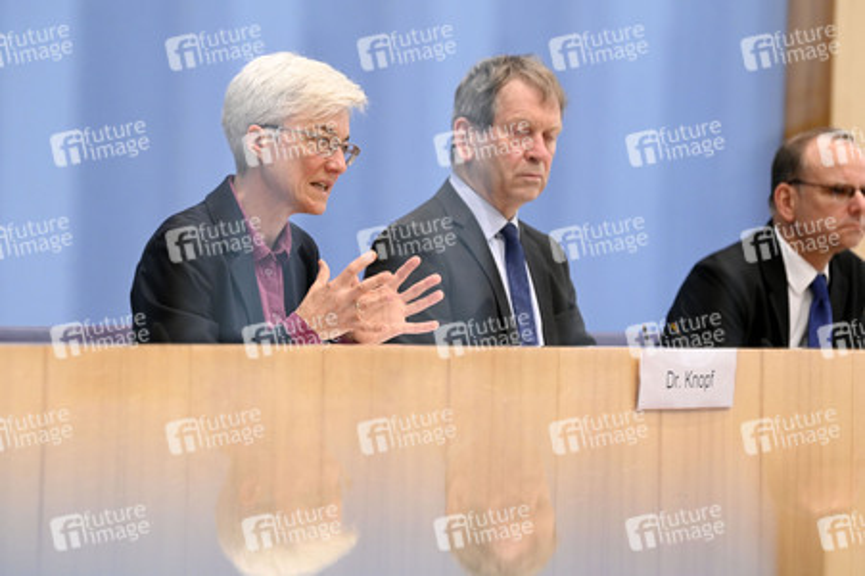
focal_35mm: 185
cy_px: 288
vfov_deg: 7.4
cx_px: 432
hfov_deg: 11.1
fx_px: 4442
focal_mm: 185
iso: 3200
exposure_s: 1/500
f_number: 5
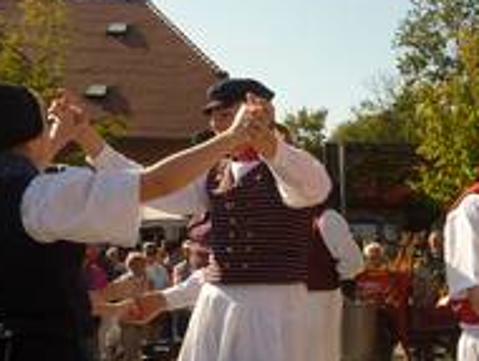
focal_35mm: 63
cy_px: 257
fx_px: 873
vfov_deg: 23.2
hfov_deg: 28.3
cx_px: 509
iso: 80
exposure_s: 1/400
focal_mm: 4.1
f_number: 4.5
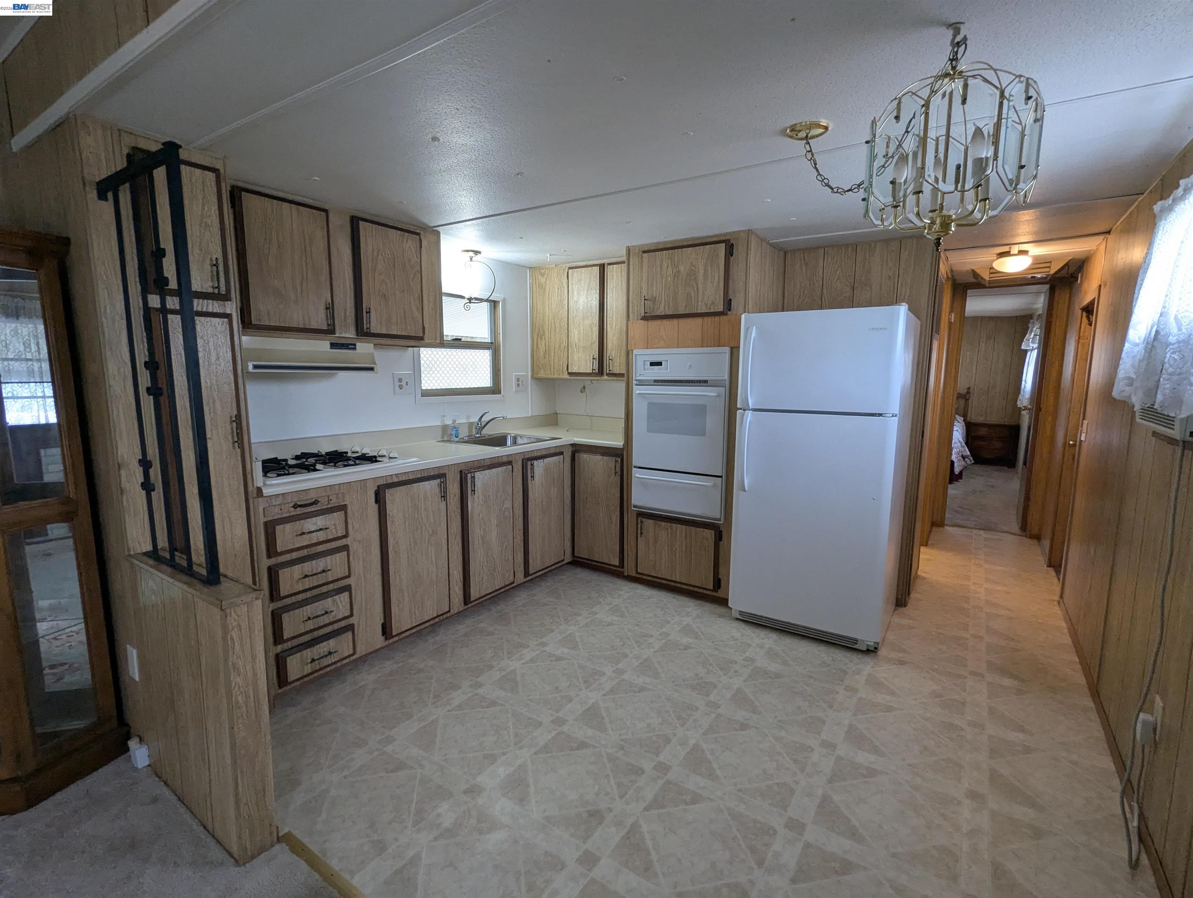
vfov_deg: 78.2
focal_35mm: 16
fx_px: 552
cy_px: 449
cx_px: 596
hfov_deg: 94.4
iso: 188
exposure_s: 1/120
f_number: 2.2
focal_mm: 2.35
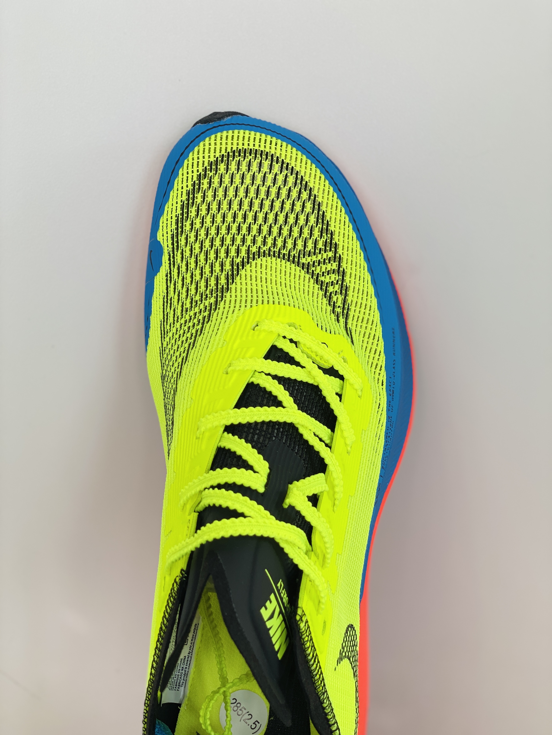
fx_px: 1106
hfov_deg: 28.0
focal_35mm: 52
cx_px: 276
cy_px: 368
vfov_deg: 36.8
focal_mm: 6
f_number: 2
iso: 32
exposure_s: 1/100
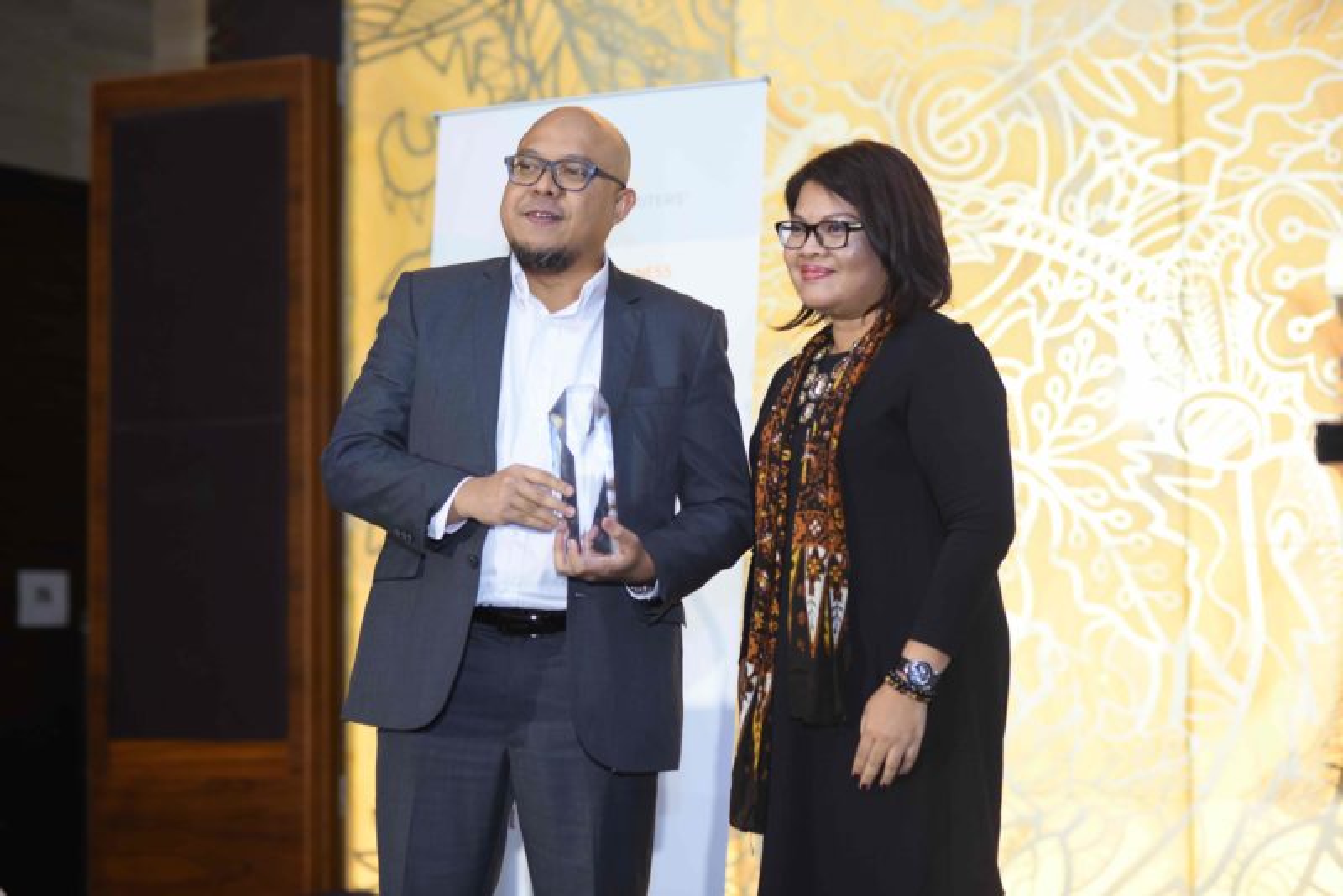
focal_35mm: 85
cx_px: 672
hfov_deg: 23.9
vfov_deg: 16.1
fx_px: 3172
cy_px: 448
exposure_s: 1/100
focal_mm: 85
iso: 1600
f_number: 2.5
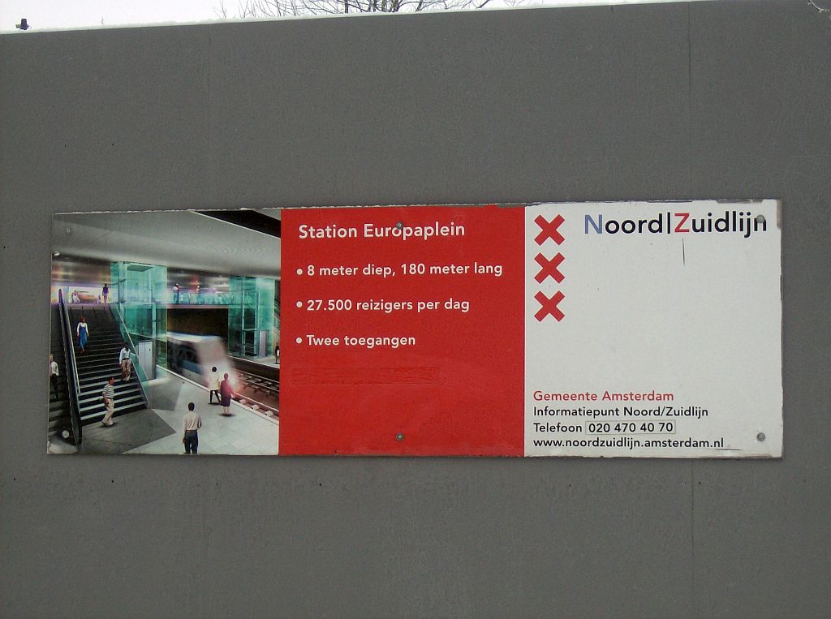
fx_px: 2036
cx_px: 416
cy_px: 310
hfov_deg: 23.1
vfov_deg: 17.3
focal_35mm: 85
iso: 100
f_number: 4.2
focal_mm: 14.1
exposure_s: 1/249
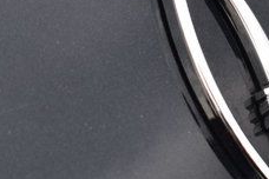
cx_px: 319
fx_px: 2017
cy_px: 82
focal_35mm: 270
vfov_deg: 5.1
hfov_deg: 7.6
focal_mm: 40
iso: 400
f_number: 9
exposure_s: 1/100
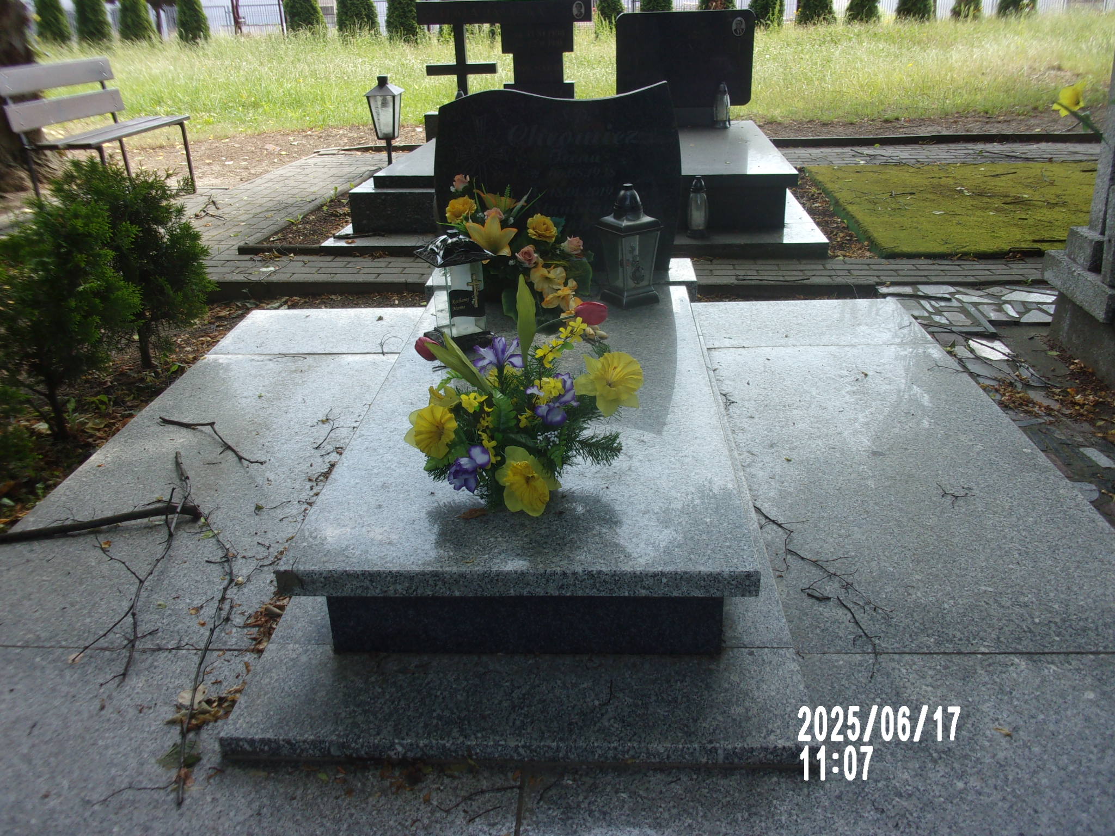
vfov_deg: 49.7
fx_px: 902
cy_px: 418
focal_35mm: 28
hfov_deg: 63.4
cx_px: 558
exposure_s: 1/140
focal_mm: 5.1
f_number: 3.9
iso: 80
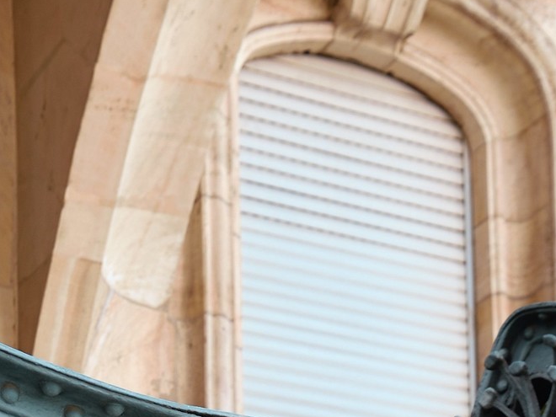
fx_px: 1799
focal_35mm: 112
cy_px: 969
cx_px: 67
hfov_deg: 17.3
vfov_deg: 11.2
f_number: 5.6
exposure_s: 1/100
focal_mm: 32
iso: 200
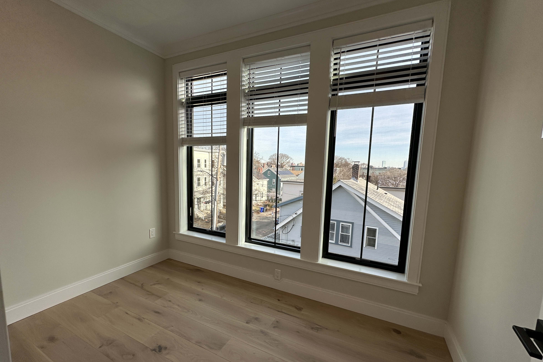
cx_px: 269
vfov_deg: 77.2
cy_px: 194
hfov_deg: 100.4
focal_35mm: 15
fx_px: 226
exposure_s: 1/456
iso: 40
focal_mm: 2.22
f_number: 2.2
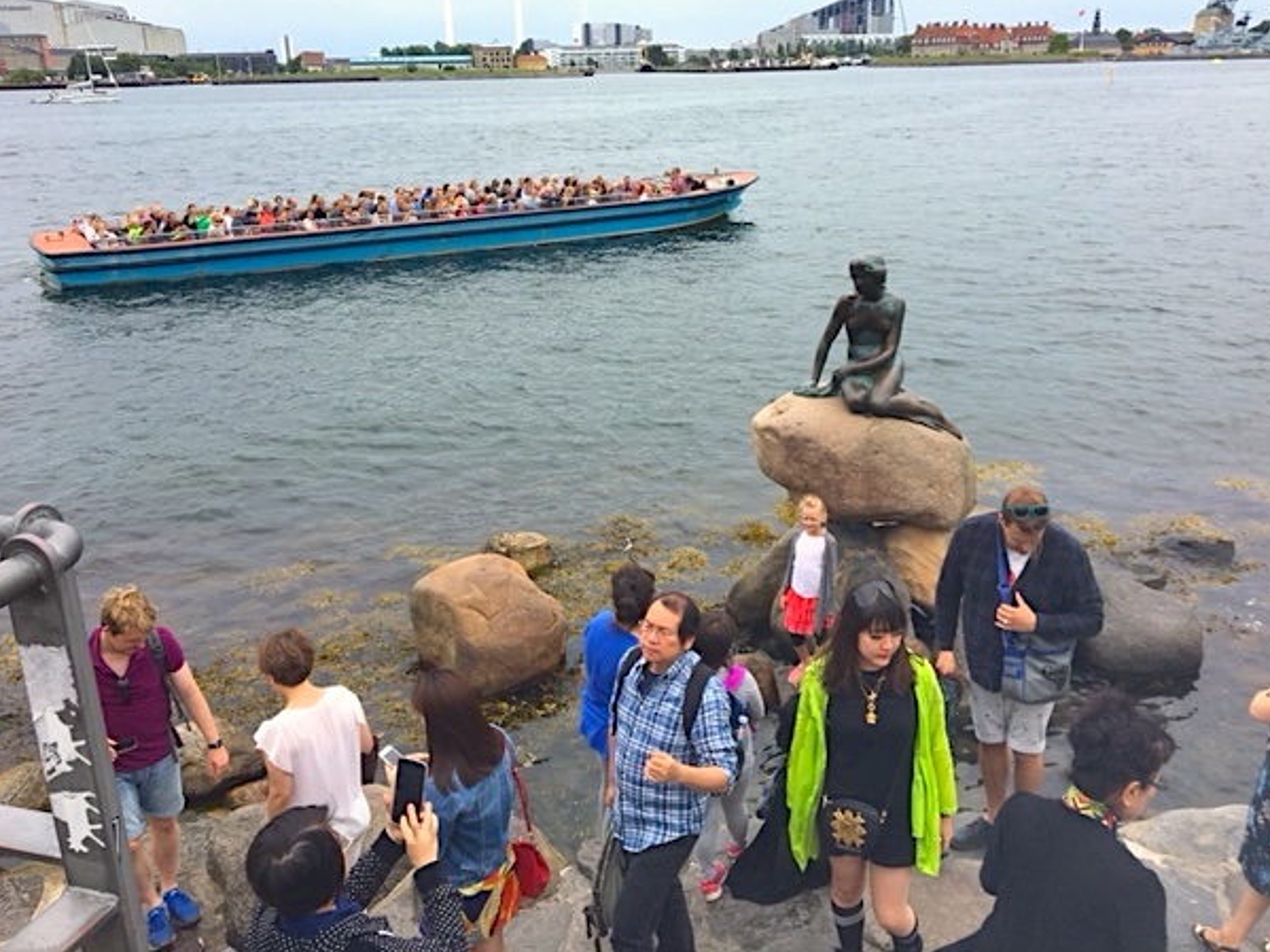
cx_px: 655
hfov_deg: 58.3
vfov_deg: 45.4
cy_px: 445
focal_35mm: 31
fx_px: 1137
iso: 25
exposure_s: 1/693
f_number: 2.2
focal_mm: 4.15
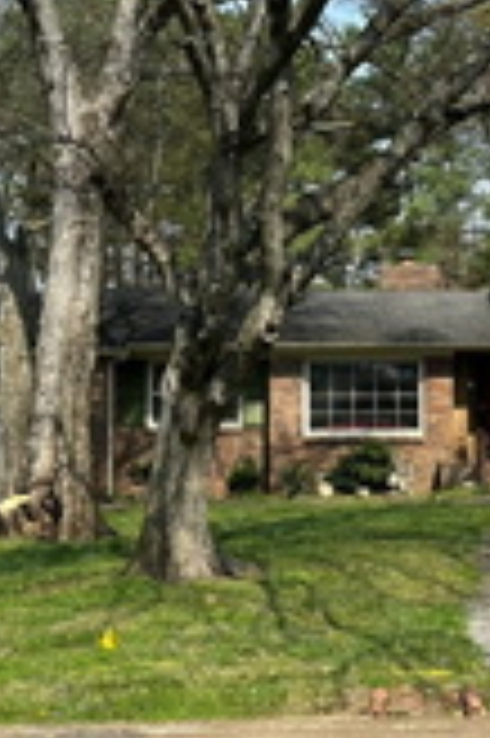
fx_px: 1248
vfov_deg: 32.9
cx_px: 396
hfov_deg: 21.9
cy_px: 342
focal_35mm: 61
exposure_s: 1/2591
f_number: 1.78
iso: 80
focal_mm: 6.86
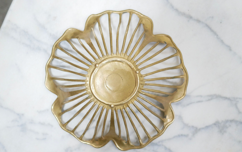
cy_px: 84
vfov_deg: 29.8
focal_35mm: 43
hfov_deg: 46.2
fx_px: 284
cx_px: 120
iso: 1250
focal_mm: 20
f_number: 1.7
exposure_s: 1/60
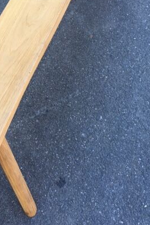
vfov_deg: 39.6
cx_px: 40
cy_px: 65
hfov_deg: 27.2
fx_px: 306
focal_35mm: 49
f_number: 2.2
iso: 25
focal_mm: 4.15
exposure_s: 1/100
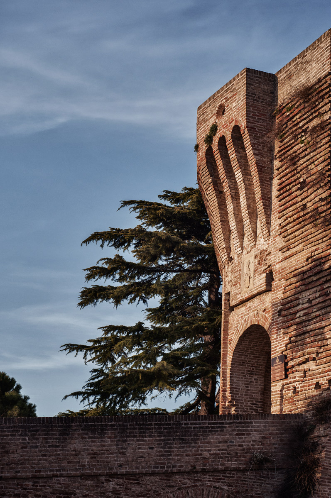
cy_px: 249
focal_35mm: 75
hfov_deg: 18.1
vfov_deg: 27.0
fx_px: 1037
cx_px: 166
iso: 200
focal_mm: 50
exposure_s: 1/400
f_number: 5.6
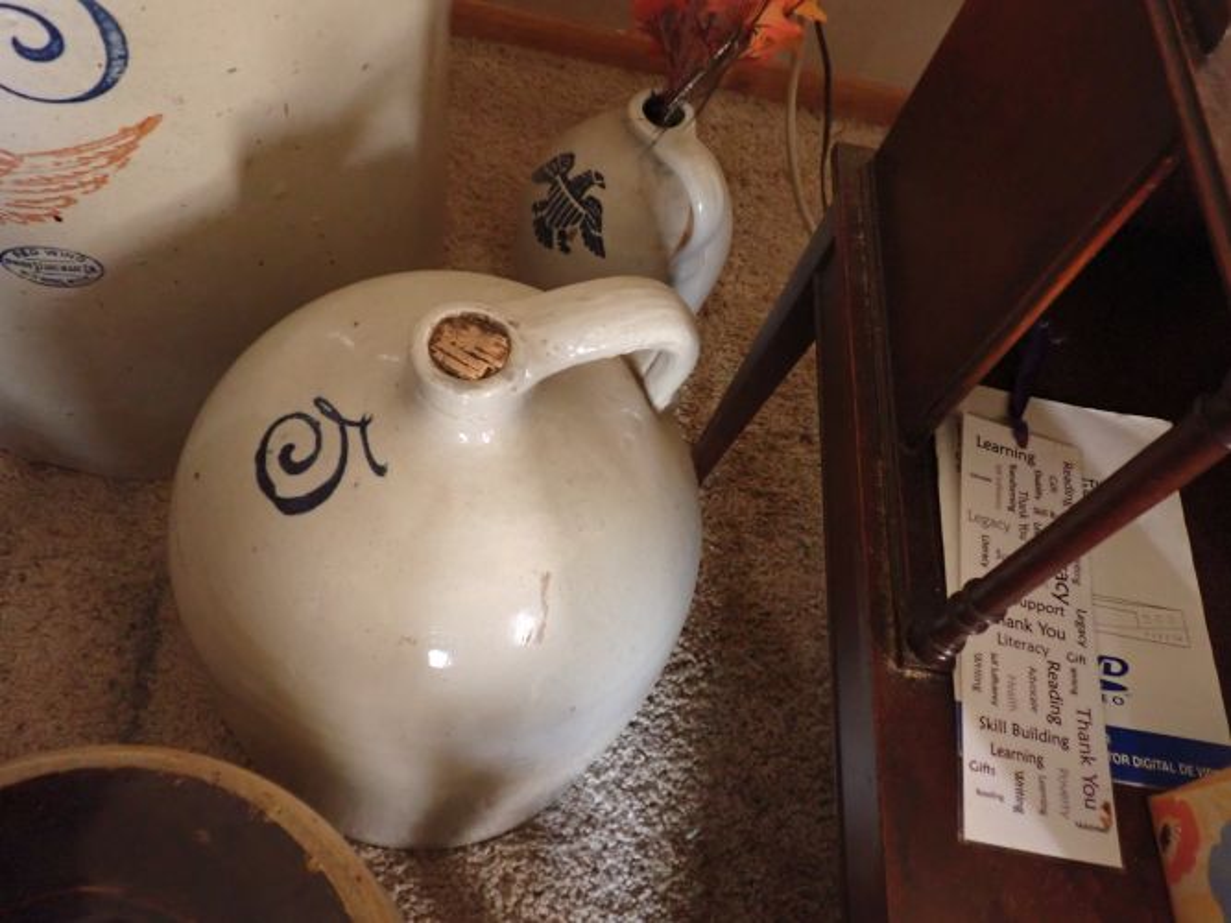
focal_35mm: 30
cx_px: 616
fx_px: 1067
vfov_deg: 46.8
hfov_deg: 60.0
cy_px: 462
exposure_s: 1/30
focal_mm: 5.4
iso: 1000
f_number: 2.3
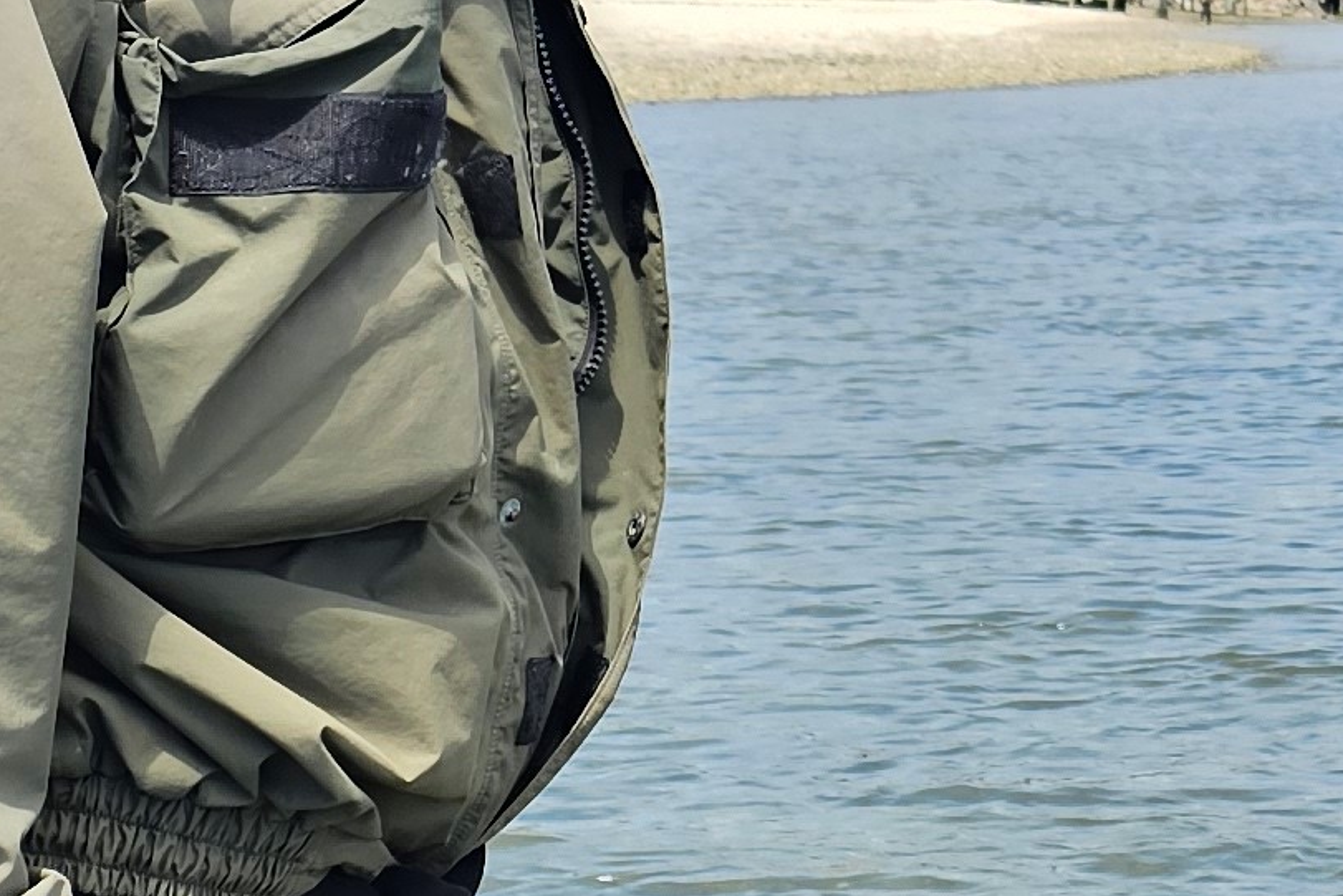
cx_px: 1189
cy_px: -35
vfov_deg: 11.5
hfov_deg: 17.1
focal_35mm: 118
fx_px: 4403
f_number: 1.7
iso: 25
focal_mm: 6.3
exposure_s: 1/719
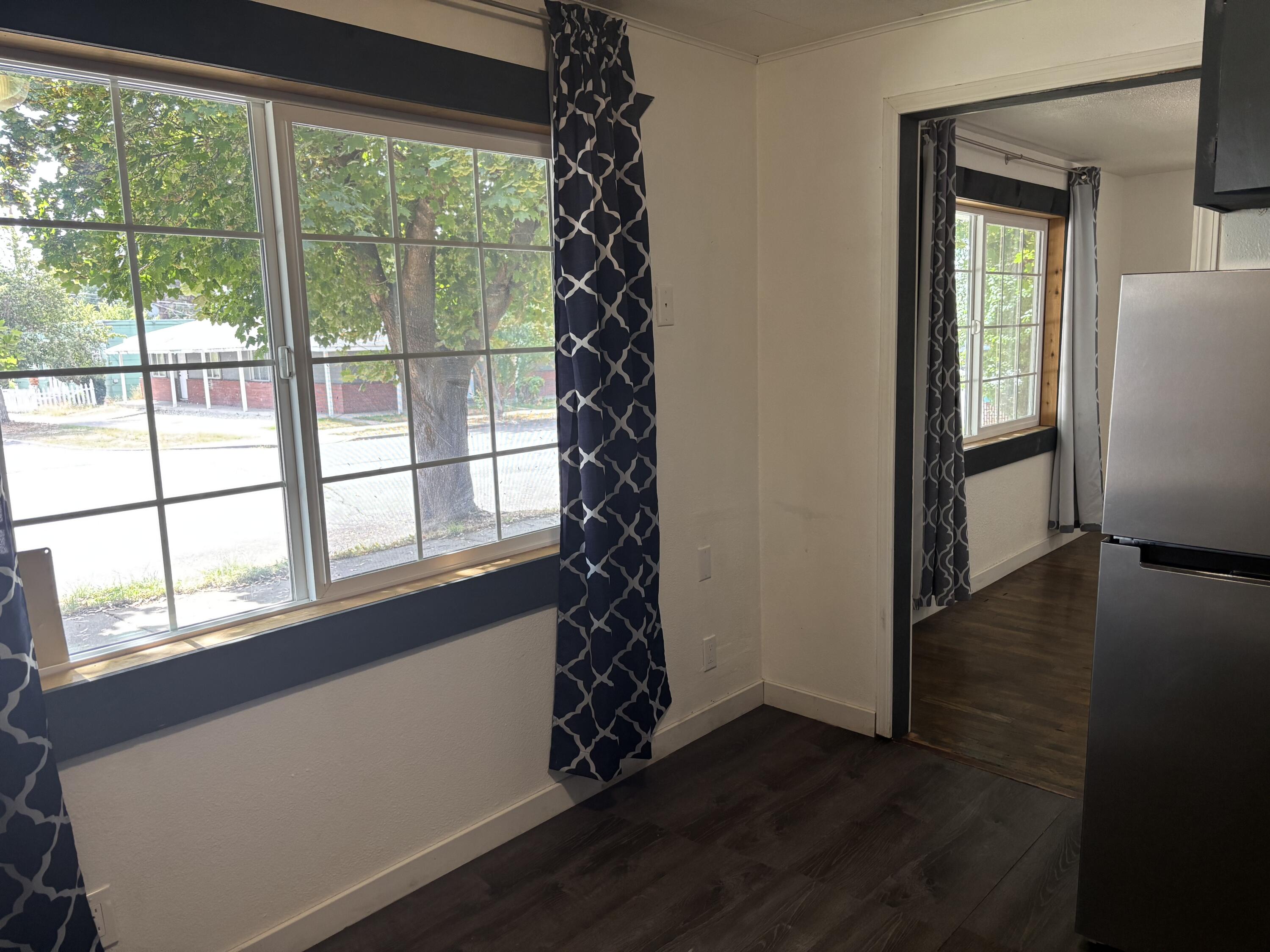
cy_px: 476
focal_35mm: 26
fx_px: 954
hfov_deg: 67.3
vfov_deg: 53.1
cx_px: 635
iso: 125
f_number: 1.6
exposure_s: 1/120
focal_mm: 5.96
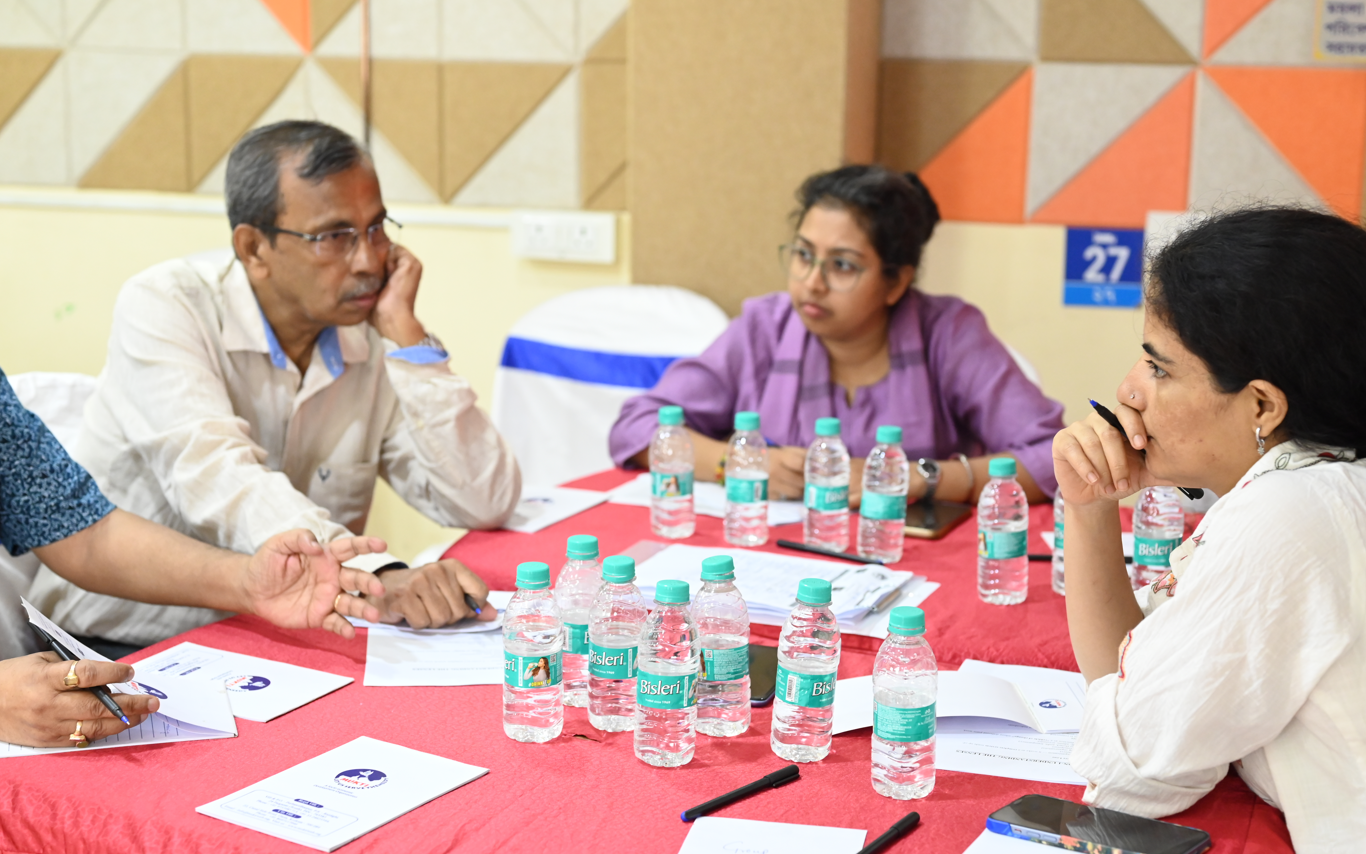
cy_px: 454
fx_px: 1899
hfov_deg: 39.6
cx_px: 683
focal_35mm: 51
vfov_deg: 25.3
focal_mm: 50
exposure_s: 1/100
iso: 3200
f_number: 3.5
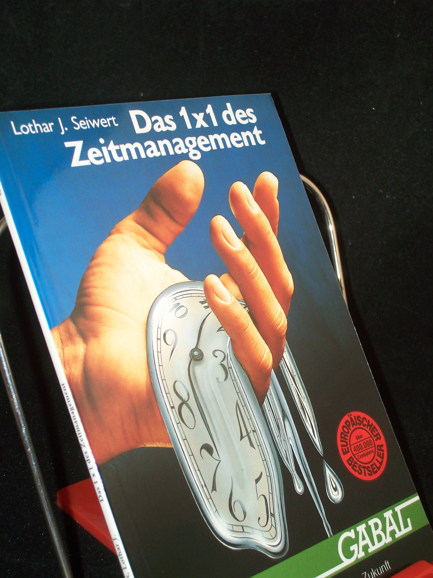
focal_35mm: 66
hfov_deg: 22.3
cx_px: 216
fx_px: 1101
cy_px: 289
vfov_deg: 29.4
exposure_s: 1/80
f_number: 3.6
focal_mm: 11
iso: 80
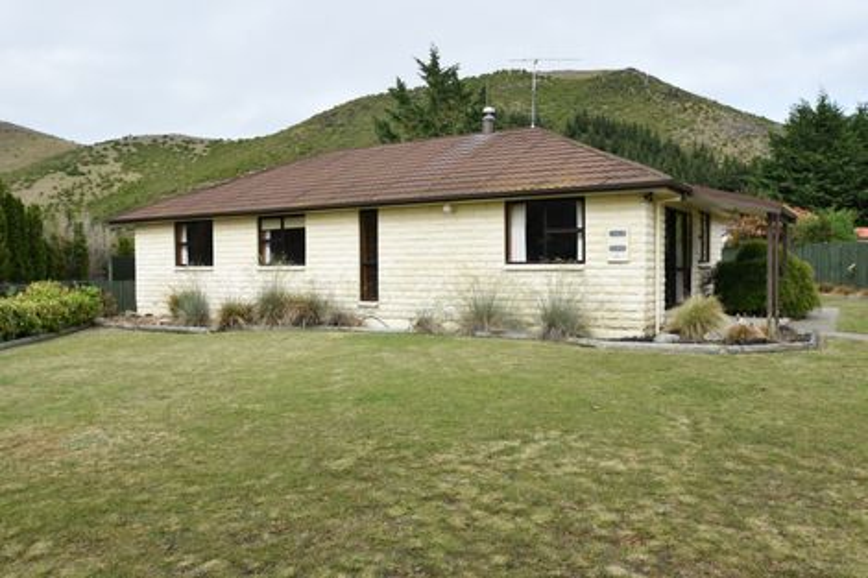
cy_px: 289
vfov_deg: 45.6
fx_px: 687
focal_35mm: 28
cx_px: 434
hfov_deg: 64.6
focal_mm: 19
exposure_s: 1/320
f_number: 9
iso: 200
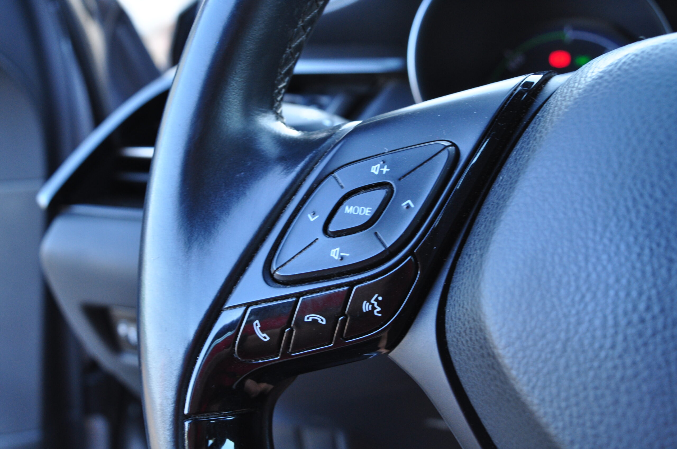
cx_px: 338
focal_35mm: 44
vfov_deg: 30.8
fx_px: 817
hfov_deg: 45.0
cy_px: 224
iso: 500
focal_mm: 29
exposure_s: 1/40
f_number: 5.6
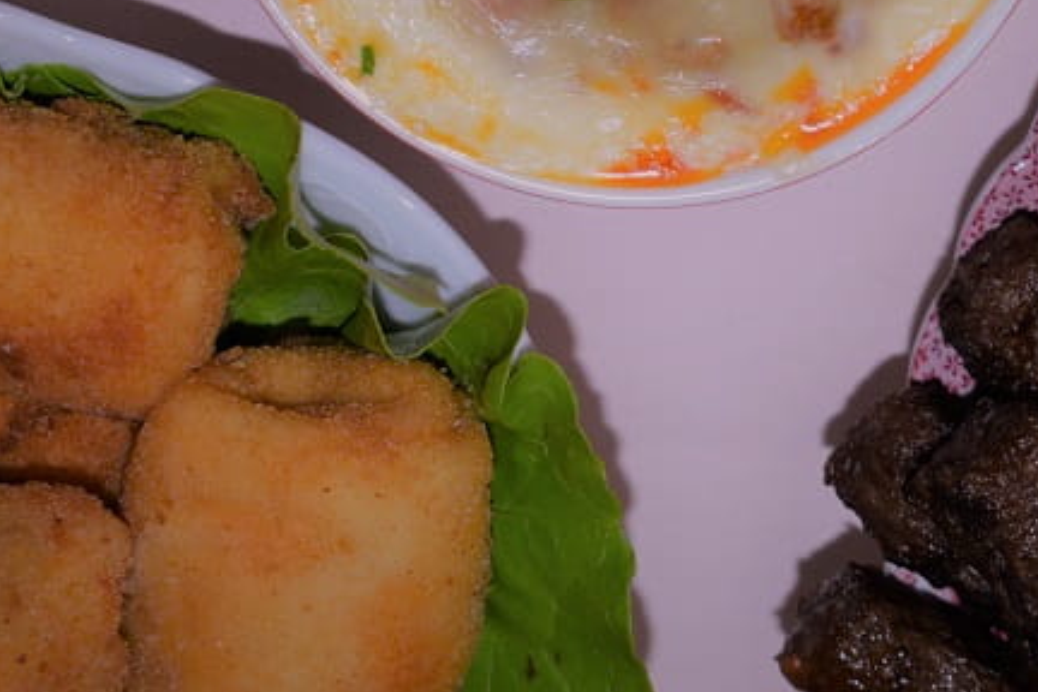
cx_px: 620
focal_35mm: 122
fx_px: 3515
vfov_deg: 11.2
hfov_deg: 16.8
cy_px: 125
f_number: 5
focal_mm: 45
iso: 500
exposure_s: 1/80
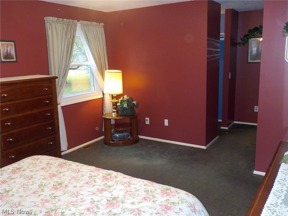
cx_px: 144
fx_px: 250
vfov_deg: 46.8
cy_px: 108
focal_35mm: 30
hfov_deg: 60.0
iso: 280
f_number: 3.3
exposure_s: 1/30
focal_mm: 4.1
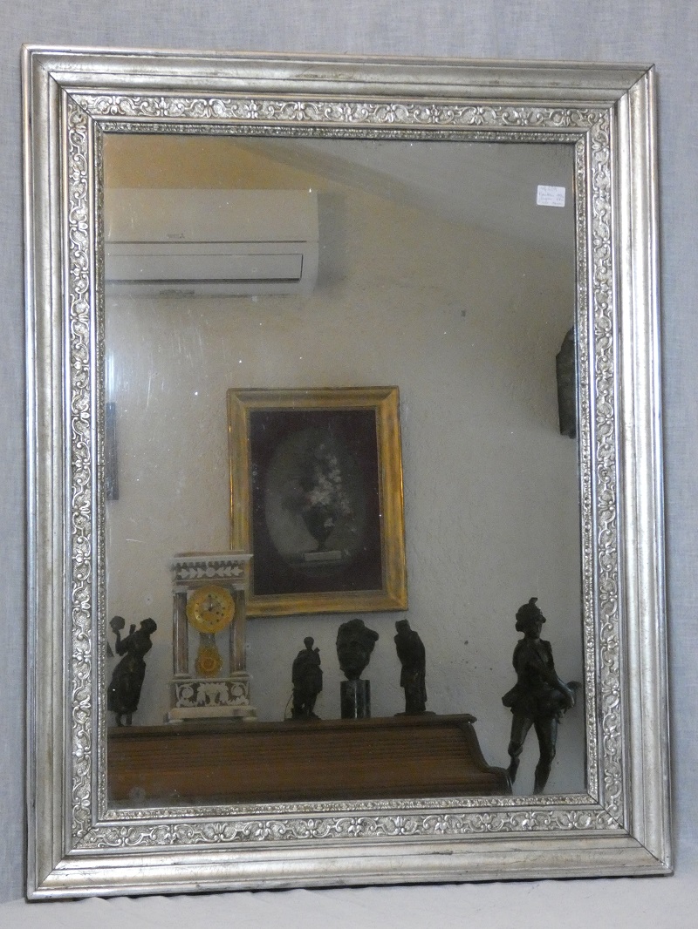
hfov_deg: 18.7
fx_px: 2123
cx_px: 349
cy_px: 464
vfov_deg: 24.7
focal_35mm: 79
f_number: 4.5
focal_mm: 14.1
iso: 1600
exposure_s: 1/50
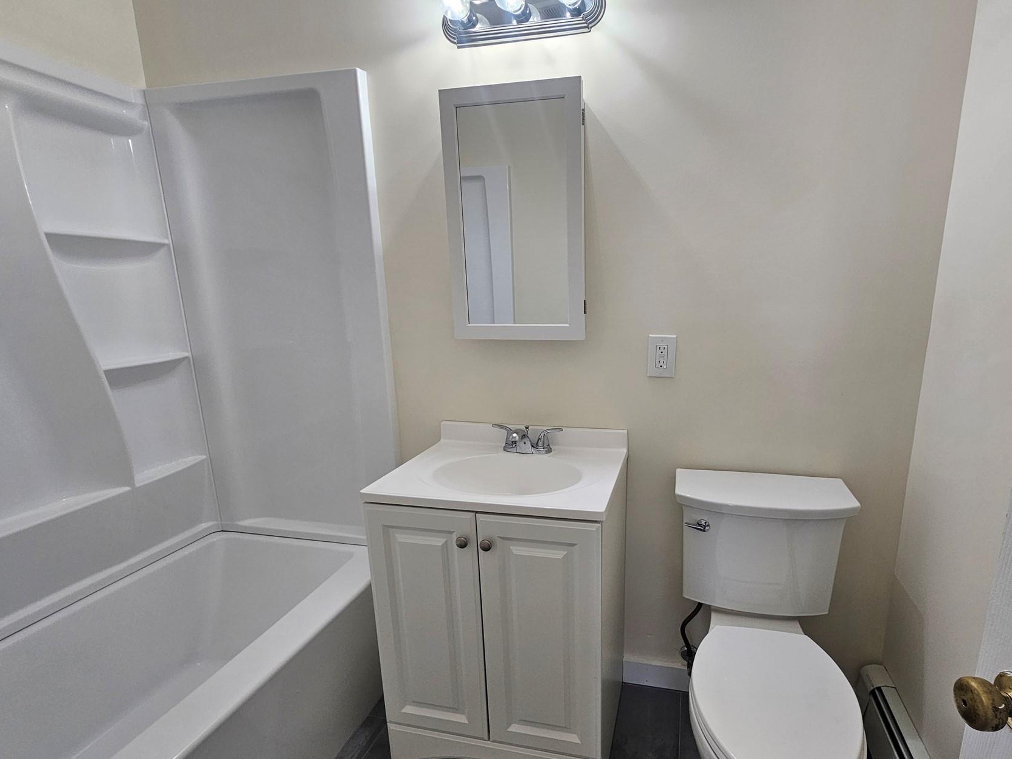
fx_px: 468
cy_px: 418
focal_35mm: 16
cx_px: 578
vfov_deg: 77.9
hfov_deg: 93.9
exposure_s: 1/60
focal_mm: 2.2
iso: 100
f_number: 2.2
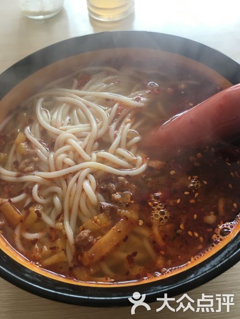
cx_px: 123
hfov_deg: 46.8
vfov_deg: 60.0
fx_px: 277
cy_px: 163
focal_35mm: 30
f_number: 2.2
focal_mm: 4.15
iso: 32
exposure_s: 1/33
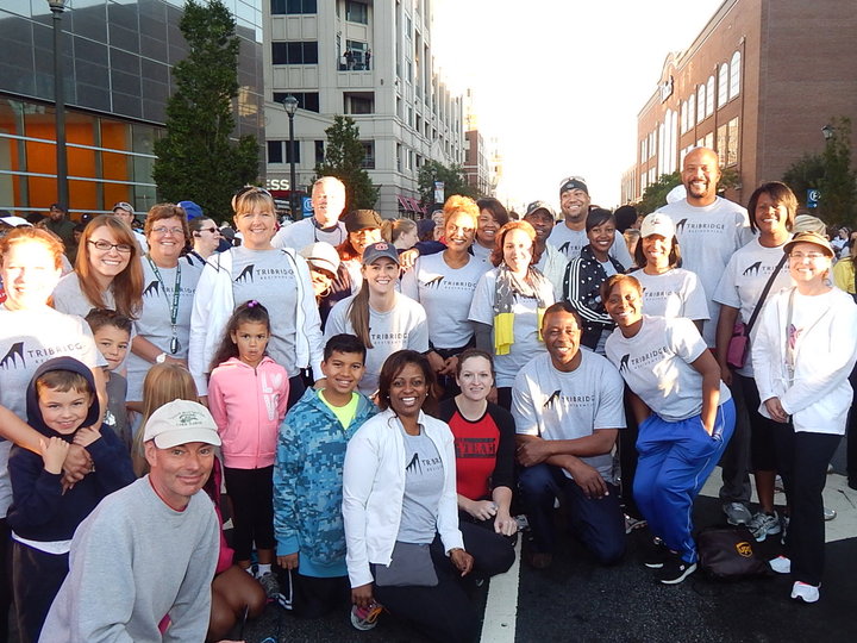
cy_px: 322
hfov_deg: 73.9
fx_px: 569
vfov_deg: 58.9
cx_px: 428
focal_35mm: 23
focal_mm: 4
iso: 125
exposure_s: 1/100
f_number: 3
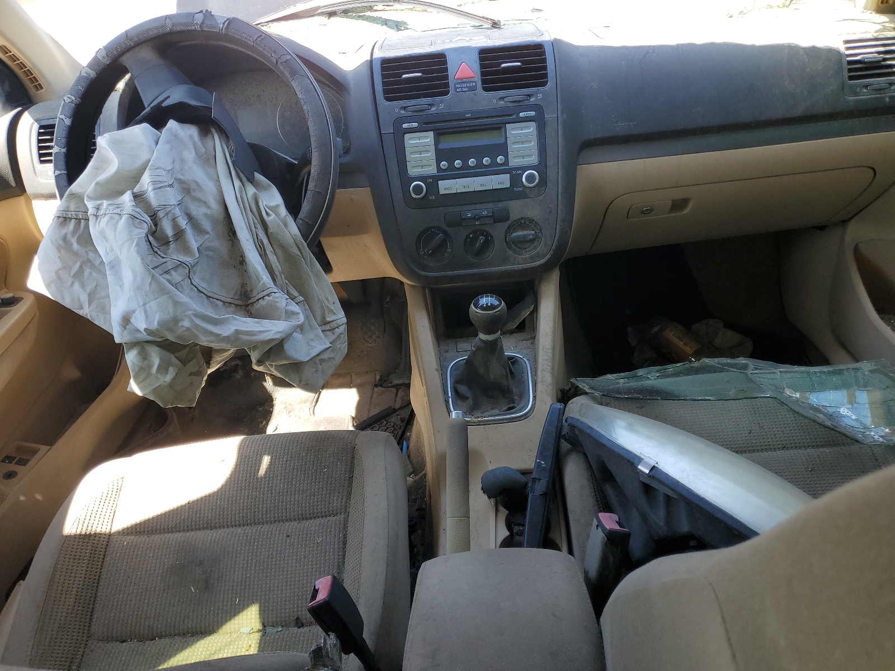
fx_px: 672
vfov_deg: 53.1
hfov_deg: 67.3
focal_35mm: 26
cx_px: 448
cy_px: 336
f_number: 1.5
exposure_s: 1/312
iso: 50
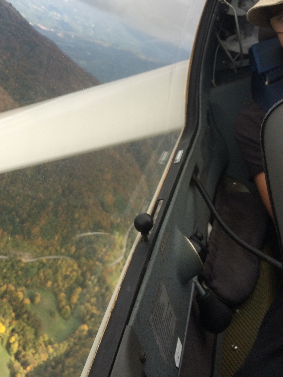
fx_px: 425
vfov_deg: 47.1
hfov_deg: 36.8
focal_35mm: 39
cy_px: 124
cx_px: 134
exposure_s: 1/391
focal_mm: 4.15
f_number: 2.2
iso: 32
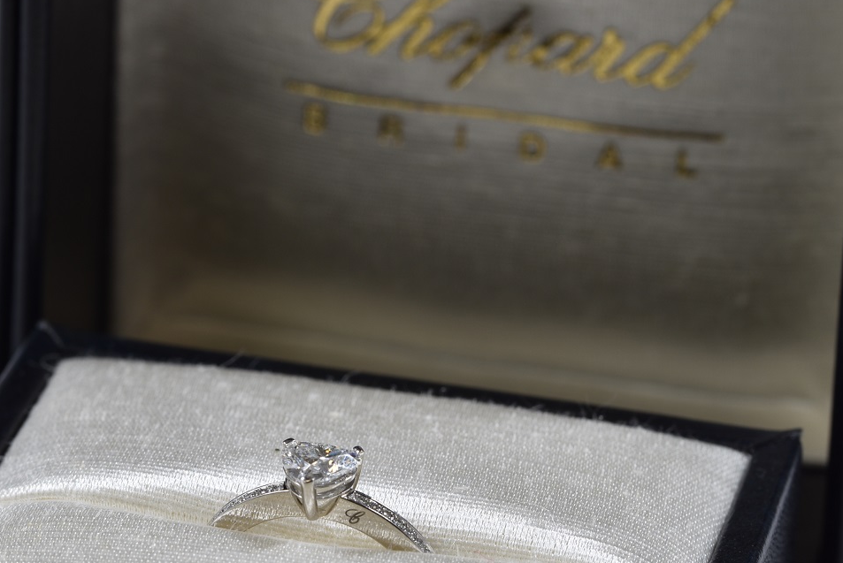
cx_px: 388
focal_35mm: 170
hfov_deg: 12.1
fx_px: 3984
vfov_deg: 8.1
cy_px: 286
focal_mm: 90
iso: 100
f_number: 14
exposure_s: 1/6
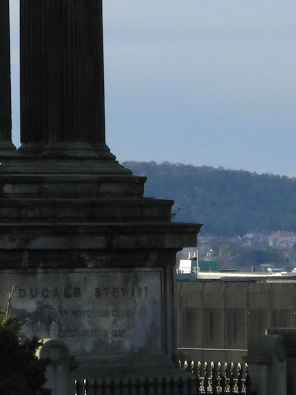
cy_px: -99
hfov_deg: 3.3
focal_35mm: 449
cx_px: -149
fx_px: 5118
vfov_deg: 4.4
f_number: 7.5
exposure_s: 1/125
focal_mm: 22.6
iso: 100
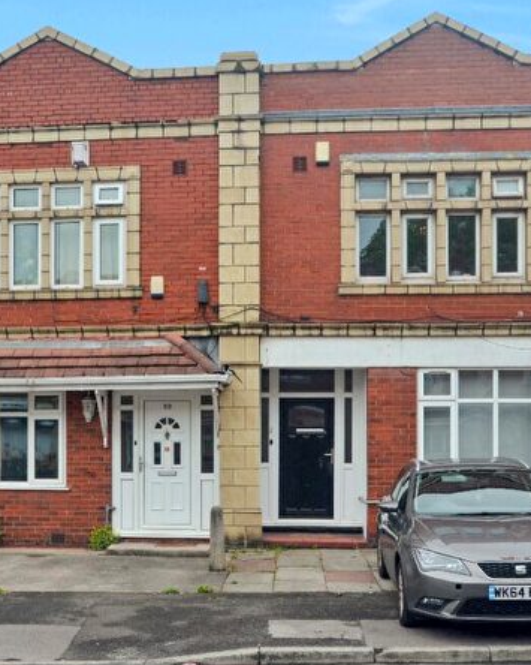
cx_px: 227
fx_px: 786
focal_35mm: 40
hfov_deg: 37.3
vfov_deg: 45.8
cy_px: 335
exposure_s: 1/160
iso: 100
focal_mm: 18
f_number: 6.3
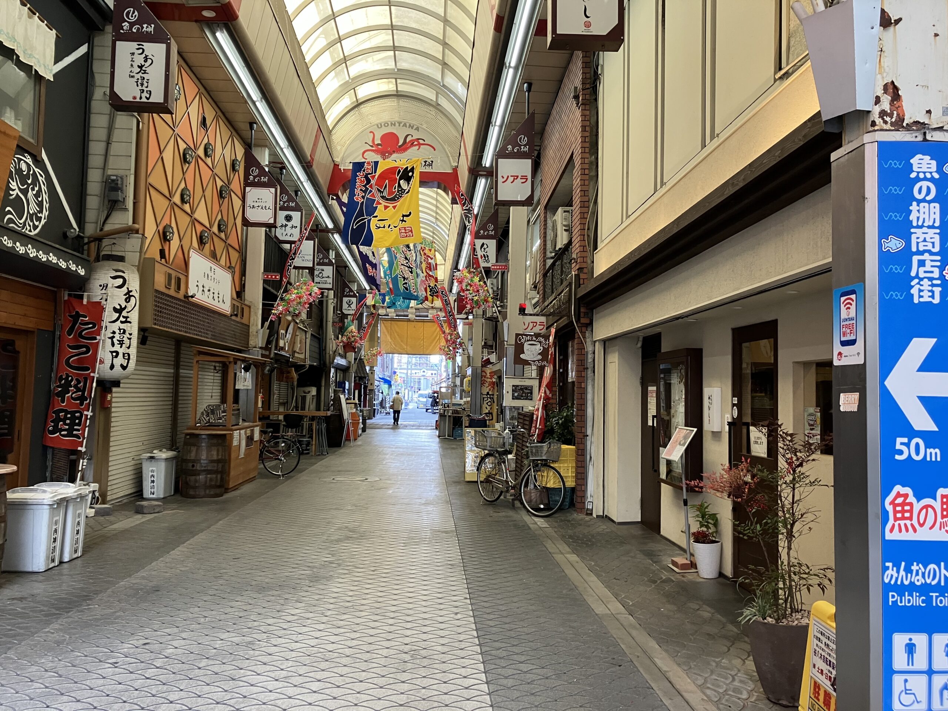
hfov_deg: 63.4
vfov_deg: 49.7
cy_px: 356
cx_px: 474
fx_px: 767
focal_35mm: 28
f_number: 1.8
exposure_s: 1/94
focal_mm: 3.99
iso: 80
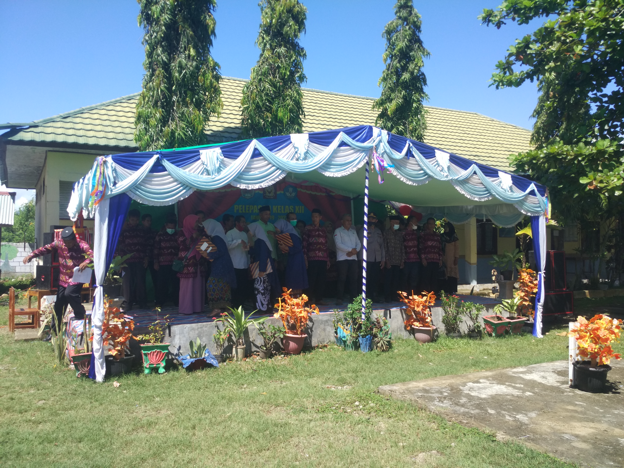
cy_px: 234
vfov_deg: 46.8
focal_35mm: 30
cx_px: 312
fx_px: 541
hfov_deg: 60.0
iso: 100
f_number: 2
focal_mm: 4.12
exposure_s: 1/773
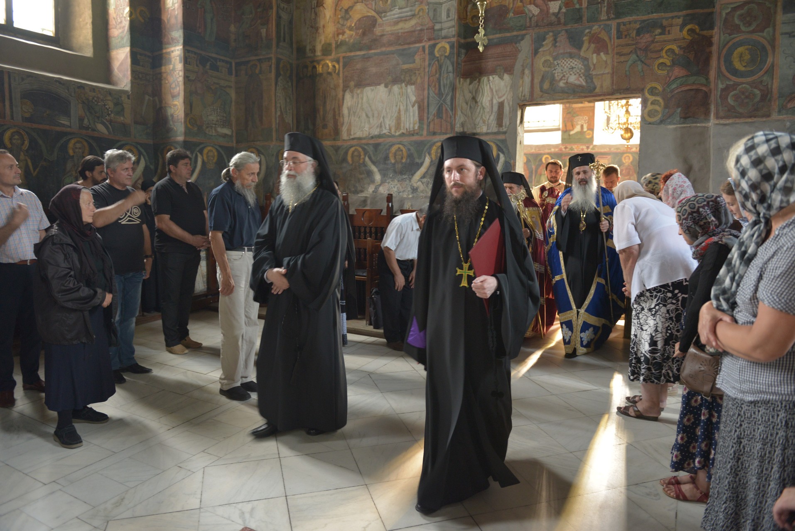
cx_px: 398
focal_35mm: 24
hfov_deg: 73.7
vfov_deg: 53.2
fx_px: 530
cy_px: 266
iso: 1600
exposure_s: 1/50
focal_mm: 24
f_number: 2.8
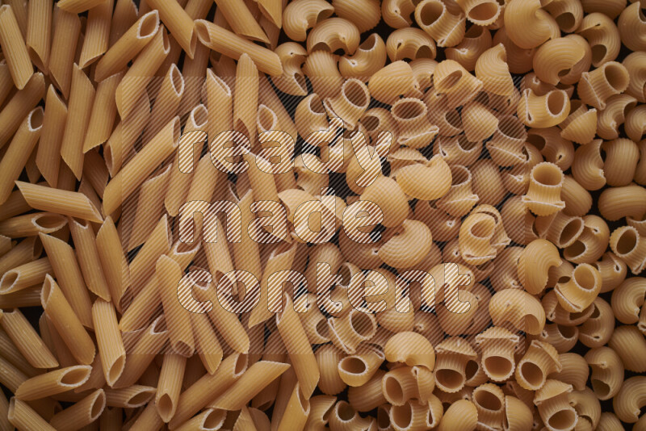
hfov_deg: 39.6
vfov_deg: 27.0
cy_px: 216
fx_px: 897
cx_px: 323
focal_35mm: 50
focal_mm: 50
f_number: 8
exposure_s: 1/100
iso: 160
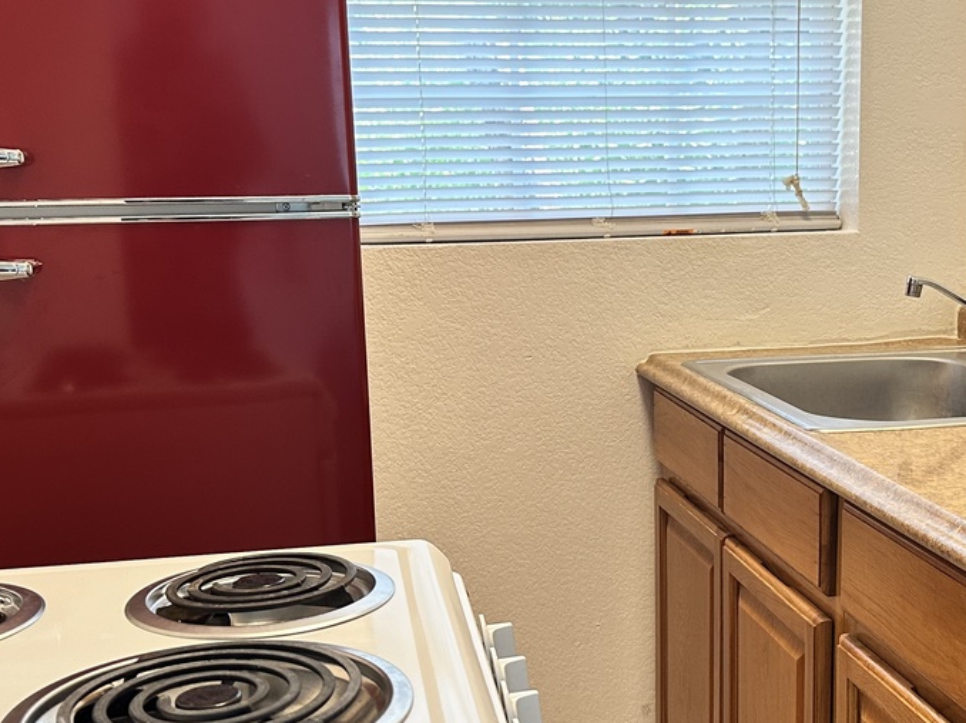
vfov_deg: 28.5
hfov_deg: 37.2
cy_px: 403
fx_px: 1423
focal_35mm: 51
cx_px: 621
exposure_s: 1/60
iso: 200
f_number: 1.78
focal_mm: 6.86
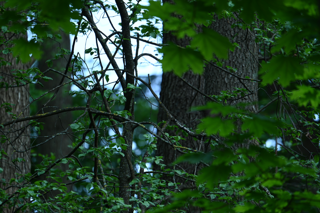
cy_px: 106
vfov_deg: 2.7
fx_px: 4441
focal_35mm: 500
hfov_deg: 4.1
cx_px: 160
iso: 450
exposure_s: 1/100
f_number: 6.7
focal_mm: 500
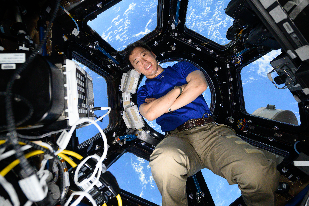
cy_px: 103
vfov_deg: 64.6
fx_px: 163
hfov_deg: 86.9
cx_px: 154
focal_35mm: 19
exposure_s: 1/160
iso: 800
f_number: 4
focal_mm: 19
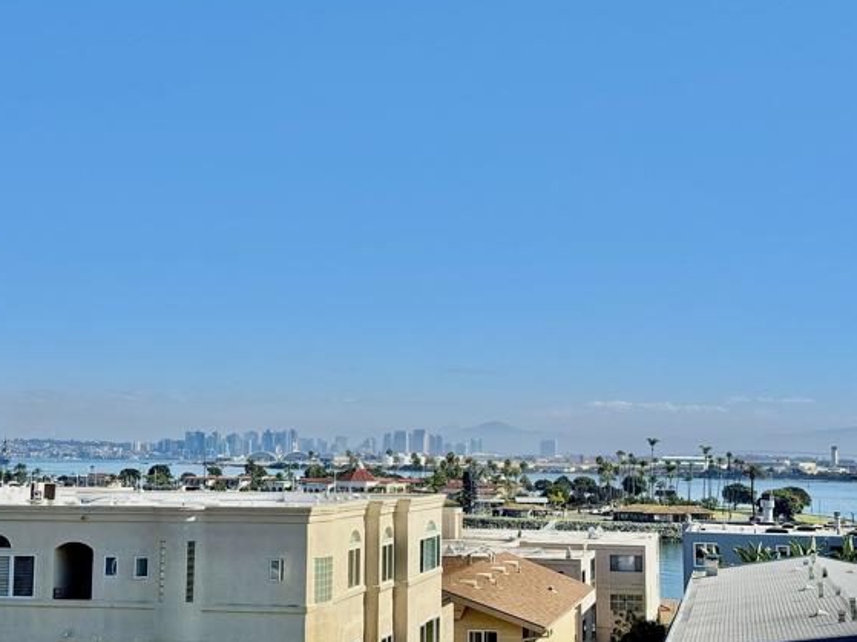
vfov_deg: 26.5
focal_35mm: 55
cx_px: 423
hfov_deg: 34.9
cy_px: 303
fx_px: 1361
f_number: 1.78
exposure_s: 1/5208
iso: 64
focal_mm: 6.76
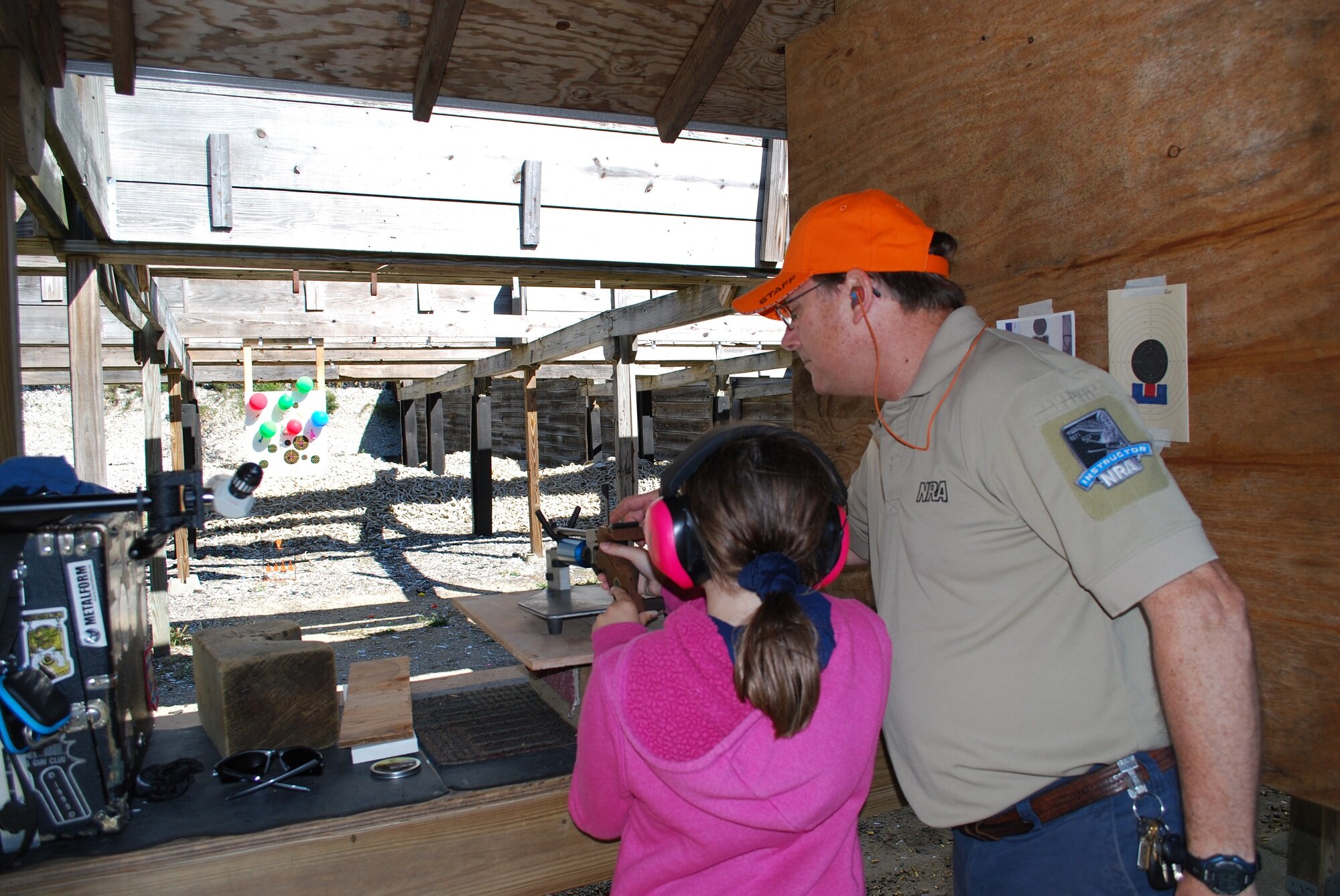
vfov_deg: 48.0
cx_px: 670
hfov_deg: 67.3
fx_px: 1006
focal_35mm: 27
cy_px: 448
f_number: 5
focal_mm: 18
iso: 100
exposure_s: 1/200
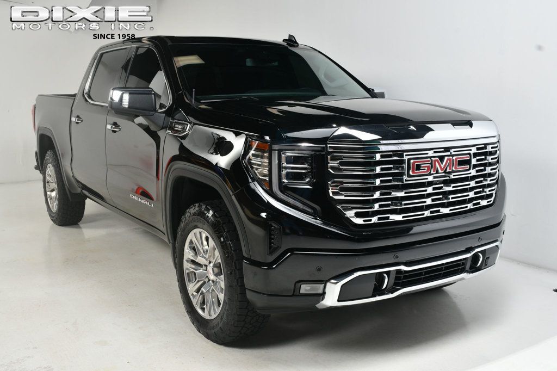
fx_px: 603
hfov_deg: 49.6
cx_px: 278
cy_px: 186
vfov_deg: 34.2
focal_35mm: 39
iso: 100
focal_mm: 26
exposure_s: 1/160
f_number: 10
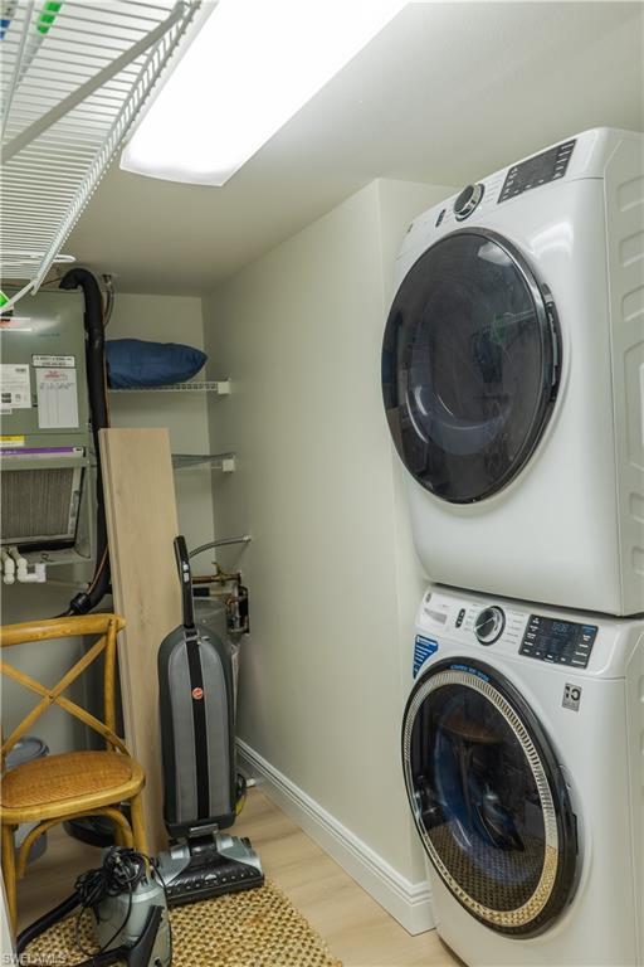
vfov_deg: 63.7
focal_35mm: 29
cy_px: 484
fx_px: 778
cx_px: 322
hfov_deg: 45.0
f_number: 6.3
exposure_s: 1/5
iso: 100
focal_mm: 29
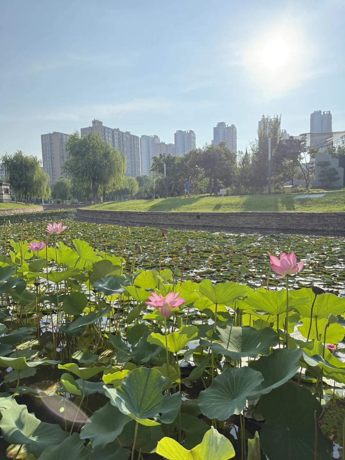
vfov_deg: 71.6
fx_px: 319
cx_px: 172
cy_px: 230
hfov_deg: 56.8
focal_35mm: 24
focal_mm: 6.76
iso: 100
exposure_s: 1/2232
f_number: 1.78
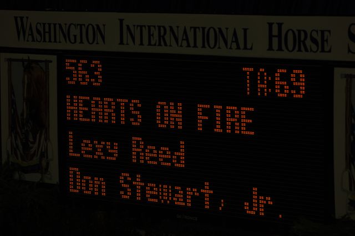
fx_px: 2955
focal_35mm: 300
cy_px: 118
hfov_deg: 6.9
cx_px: 178
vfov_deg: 4.6
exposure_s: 1/250
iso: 200
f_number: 4.5
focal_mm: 200
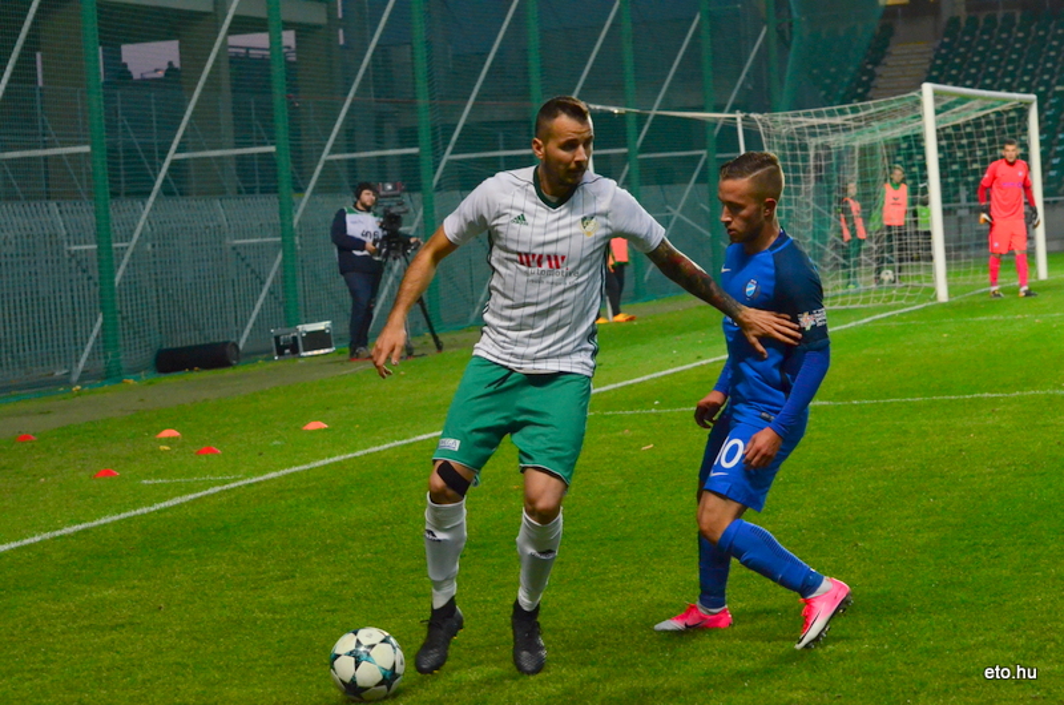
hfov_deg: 19.5
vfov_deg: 13.0
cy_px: 352
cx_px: 532
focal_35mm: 105
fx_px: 3097
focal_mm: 70
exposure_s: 1/500
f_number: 5.6
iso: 3200
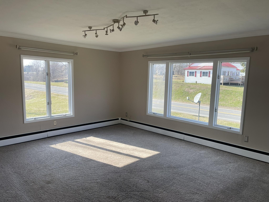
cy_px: 101
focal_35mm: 25
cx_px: 134
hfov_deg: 69.4
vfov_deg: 54.9
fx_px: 194
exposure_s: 1/602
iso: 32
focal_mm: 5.1
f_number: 1.6
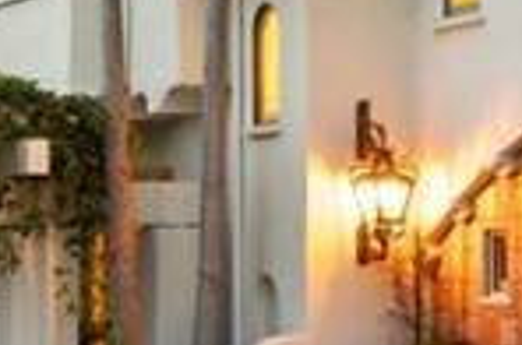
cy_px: 194
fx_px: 1707
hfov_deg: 16.3
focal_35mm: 118
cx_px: 716
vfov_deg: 11.6
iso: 500
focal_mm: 17
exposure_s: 2.5
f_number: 8
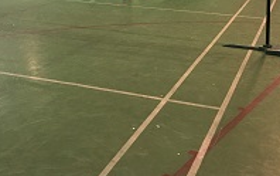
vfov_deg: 19.9
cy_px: -26
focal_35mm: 62
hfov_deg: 32.9
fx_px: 473
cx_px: 117
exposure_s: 1/33
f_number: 2.2
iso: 125
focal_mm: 4.15
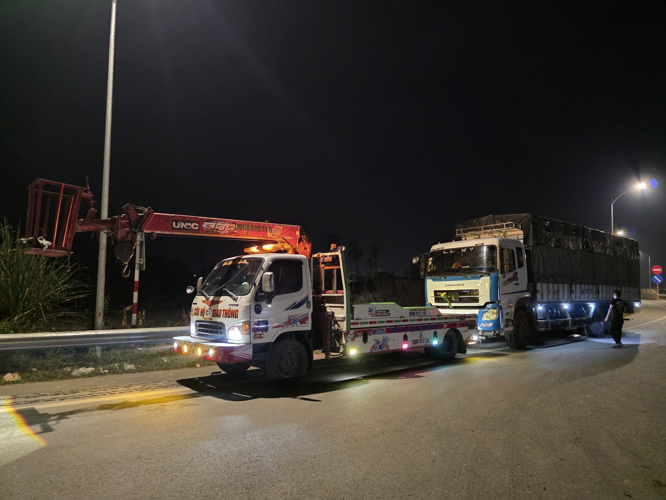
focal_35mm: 23
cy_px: 250
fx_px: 443
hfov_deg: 73.9
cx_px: 333
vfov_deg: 58.9
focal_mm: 6.3
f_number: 1.7
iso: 2000
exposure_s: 1/50
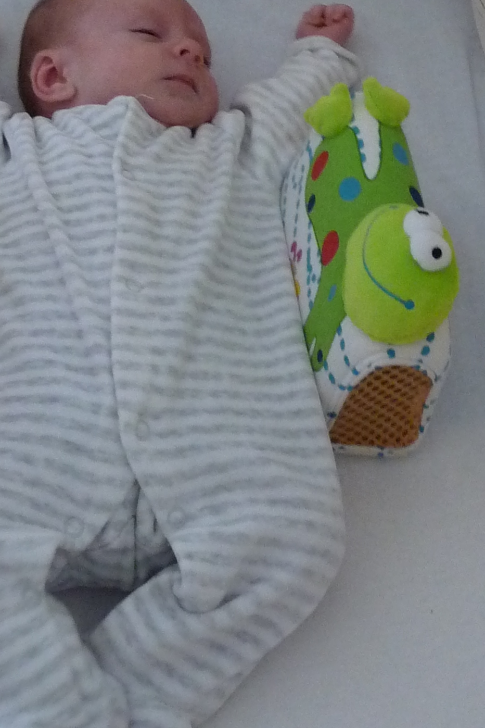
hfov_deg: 18.9
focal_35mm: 72
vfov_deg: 27.2
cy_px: 83
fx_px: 1455
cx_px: 252
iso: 400
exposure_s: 1/10
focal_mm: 4.7
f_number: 3.3
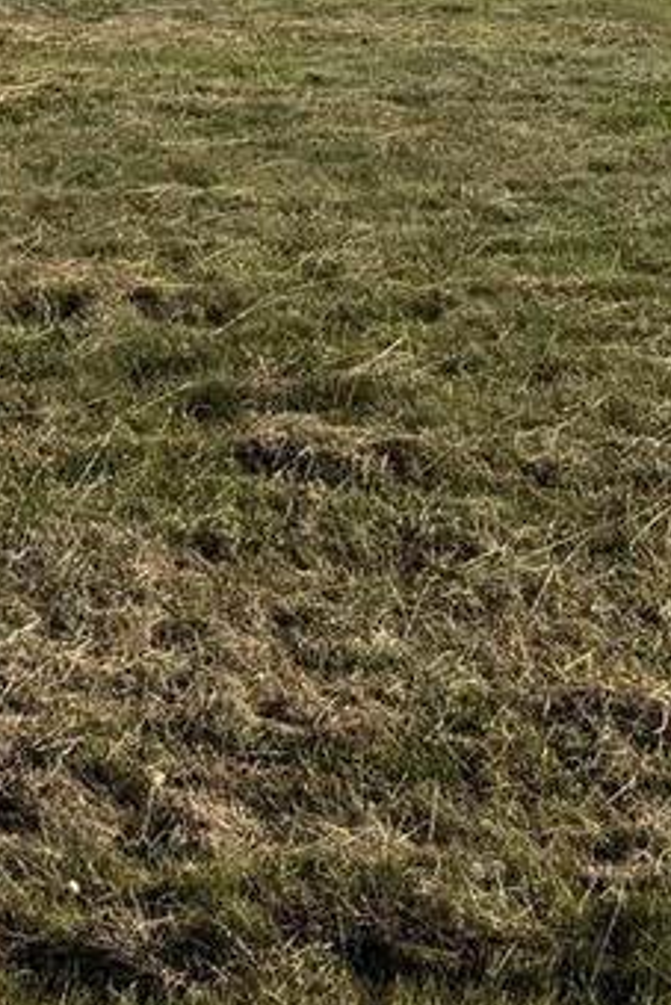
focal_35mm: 94
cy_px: -355
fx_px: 2625
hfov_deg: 14.3
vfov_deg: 19.7
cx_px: -27
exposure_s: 1/5814
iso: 80
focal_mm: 6.76
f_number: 1.78
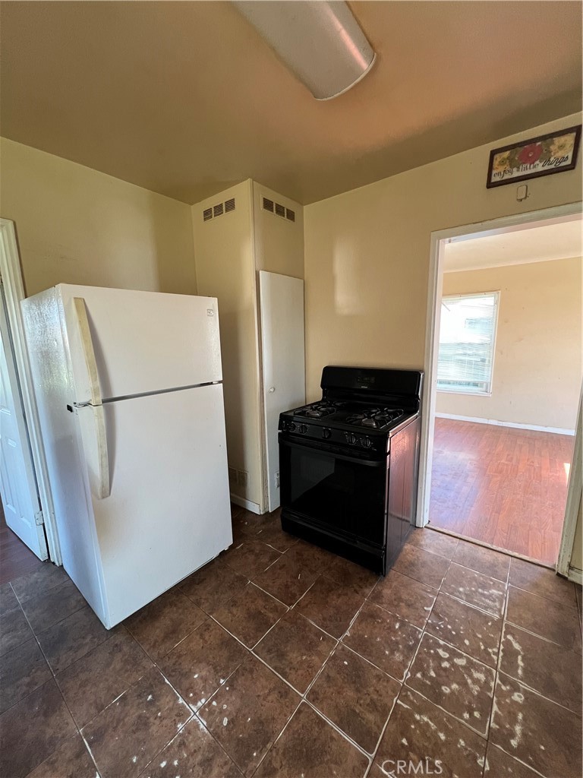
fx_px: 292
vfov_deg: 106.2
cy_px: 389
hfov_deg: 89.9
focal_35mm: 13
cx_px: 292
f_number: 1.8
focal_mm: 1.57
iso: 250
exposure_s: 1/66
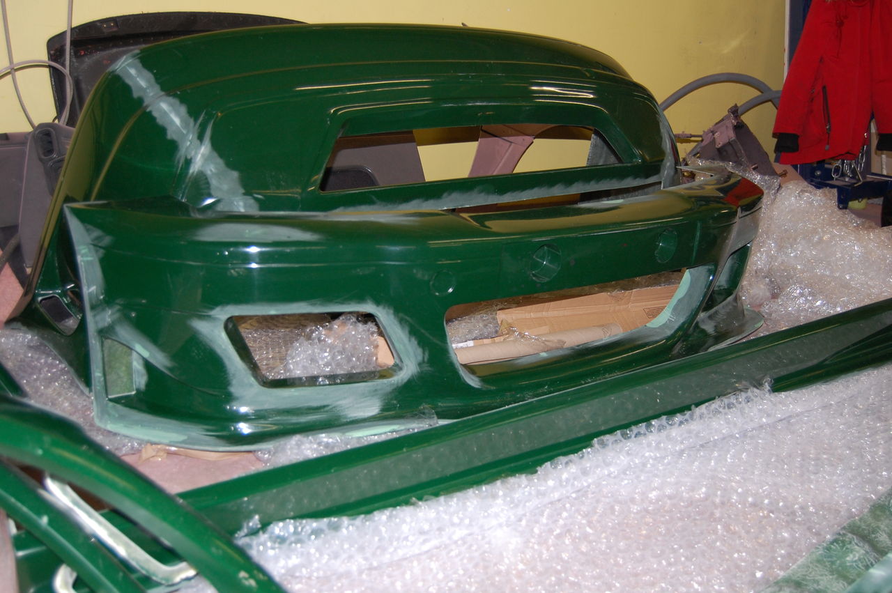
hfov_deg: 53.2
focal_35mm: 36
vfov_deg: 36.8
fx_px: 891
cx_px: 446
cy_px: 296
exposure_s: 1/60
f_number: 4
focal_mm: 24
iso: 400
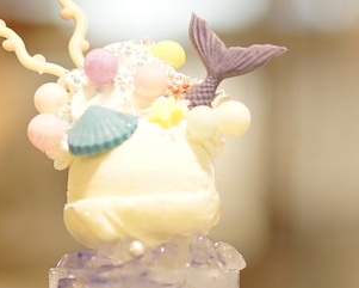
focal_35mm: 187
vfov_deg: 8.1
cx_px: 140
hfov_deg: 10.3
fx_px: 1988
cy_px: 402
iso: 1000
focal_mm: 50
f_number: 1.4
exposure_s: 1/125
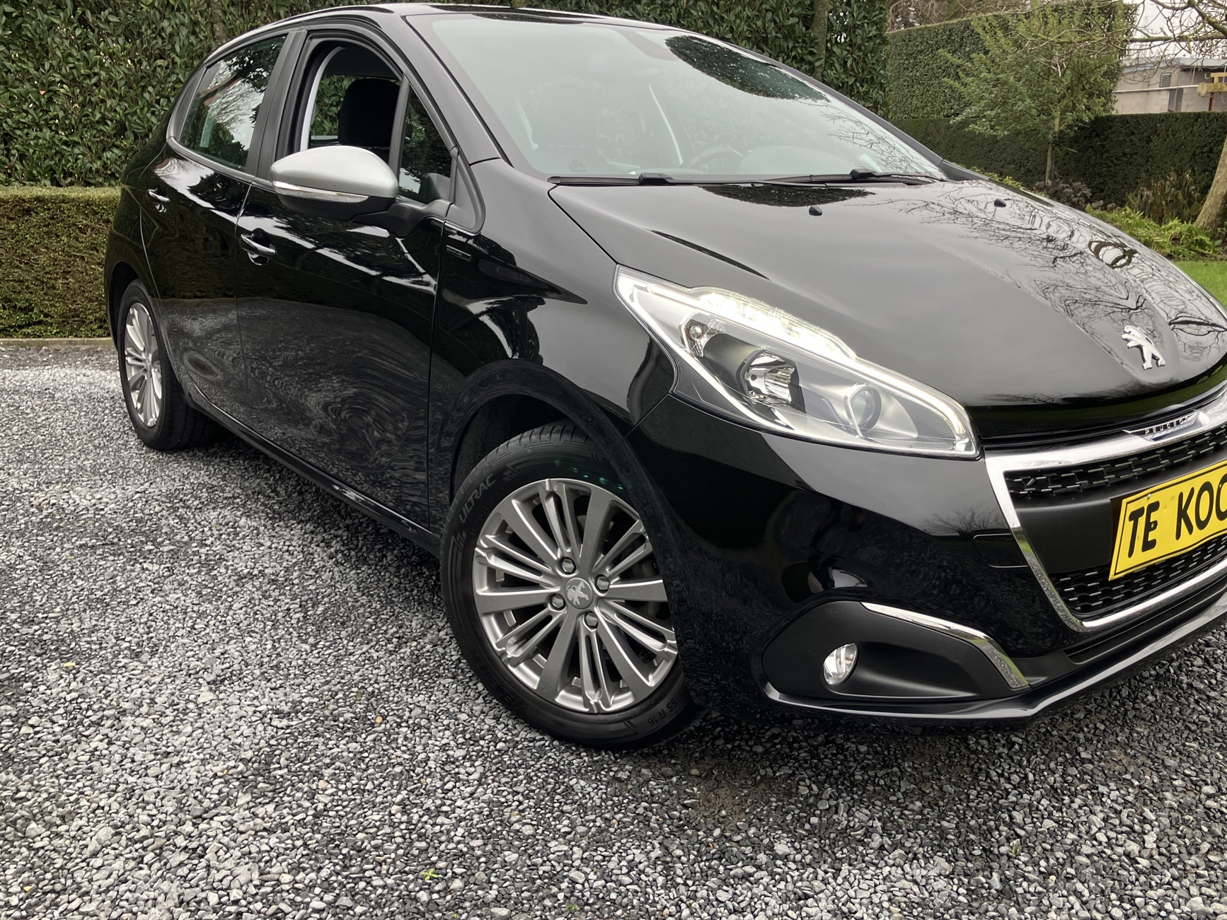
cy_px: 412
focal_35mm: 31
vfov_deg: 45.4
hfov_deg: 58.2
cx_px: 677
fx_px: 1099
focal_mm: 3.99
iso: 50
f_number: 1.8
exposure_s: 1/121
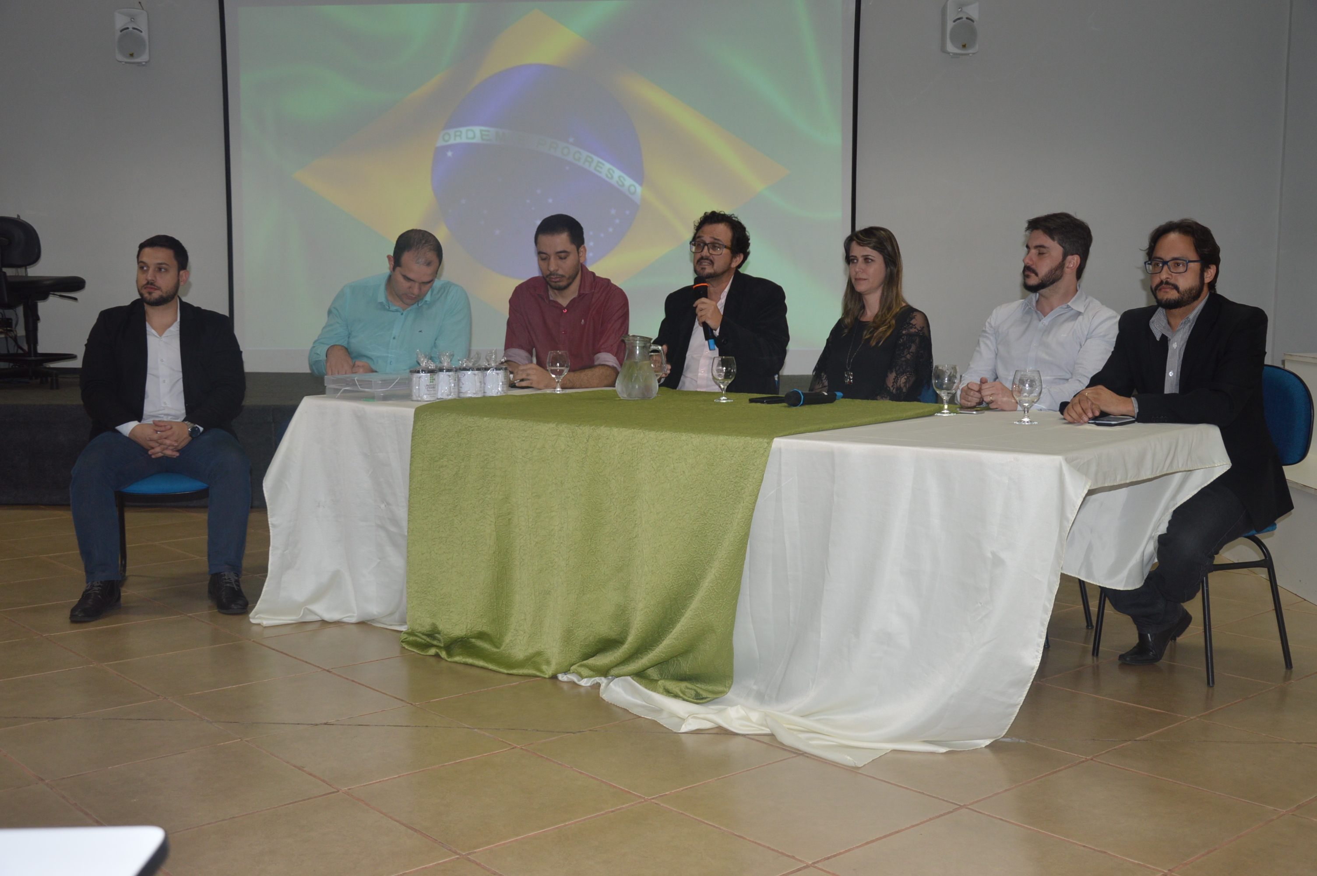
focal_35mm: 38
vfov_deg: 35.4
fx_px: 1371
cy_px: 438
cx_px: 658
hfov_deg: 51.3
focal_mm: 25
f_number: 4
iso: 400
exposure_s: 1/60
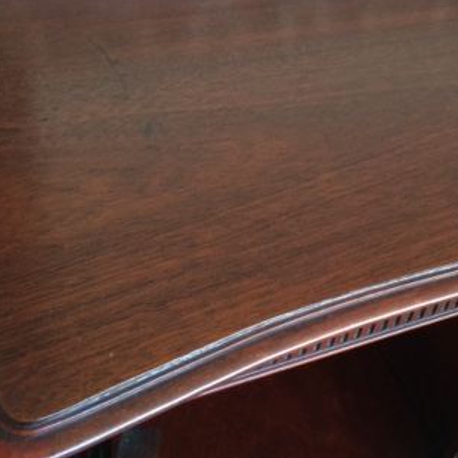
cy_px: 137
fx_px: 793
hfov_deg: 31.6
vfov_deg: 31.8
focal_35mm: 53
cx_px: 346
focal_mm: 4.15
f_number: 2.2
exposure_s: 1/30
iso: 200
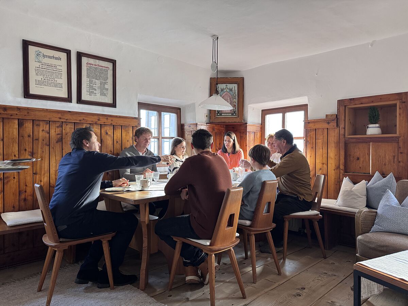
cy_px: 153
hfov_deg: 71.6
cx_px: 204
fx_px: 283
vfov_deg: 56.8
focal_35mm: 24
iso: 250
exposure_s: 1/60
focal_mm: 6.76
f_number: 1.78
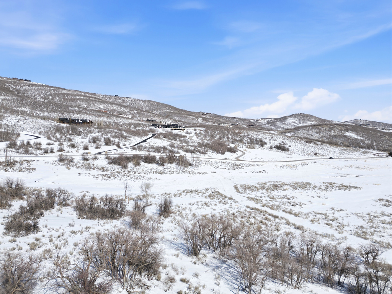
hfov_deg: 71.6
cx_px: 196
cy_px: 147
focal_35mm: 24
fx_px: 272
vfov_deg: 56.8
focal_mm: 6.7
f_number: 1.7
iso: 120
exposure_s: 1/8000
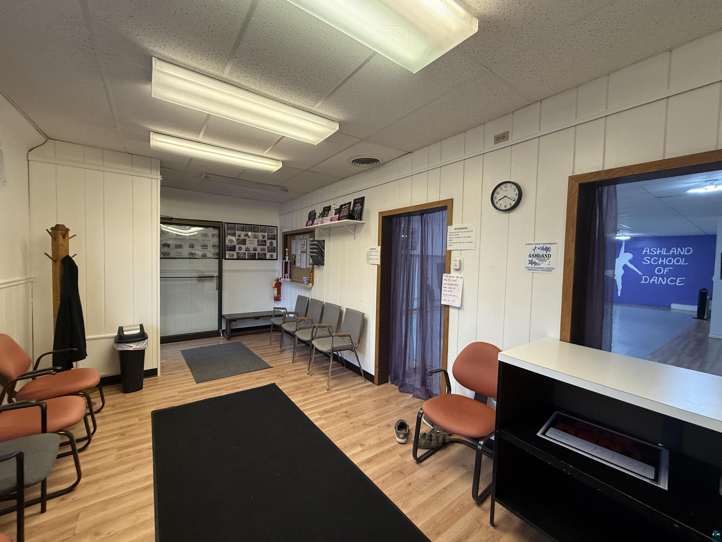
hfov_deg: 102.1
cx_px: 361
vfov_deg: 85.7
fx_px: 292
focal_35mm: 14
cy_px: 271
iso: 320
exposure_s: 1/120
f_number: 2.2
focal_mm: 2.22
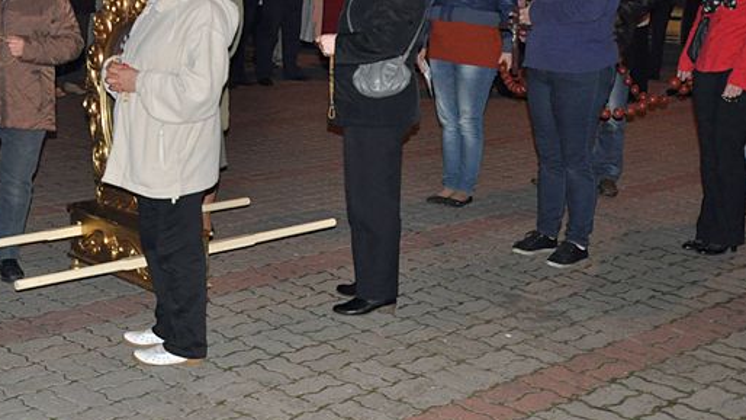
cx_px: 293
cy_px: 84
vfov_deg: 18.4
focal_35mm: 65
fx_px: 1283
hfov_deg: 32.3
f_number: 4.5
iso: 1250
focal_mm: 25
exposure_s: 1/60
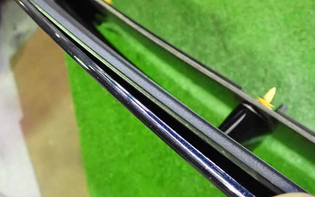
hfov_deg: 59.6
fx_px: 275
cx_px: 158
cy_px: 97
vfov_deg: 39.5
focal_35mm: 32
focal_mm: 5.4
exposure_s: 1/80
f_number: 2.3
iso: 2000
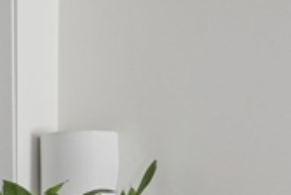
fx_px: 1288
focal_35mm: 159
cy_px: 229
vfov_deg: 8.6
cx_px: -326
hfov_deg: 11.4
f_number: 7.1
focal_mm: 26
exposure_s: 1/2.5
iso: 320
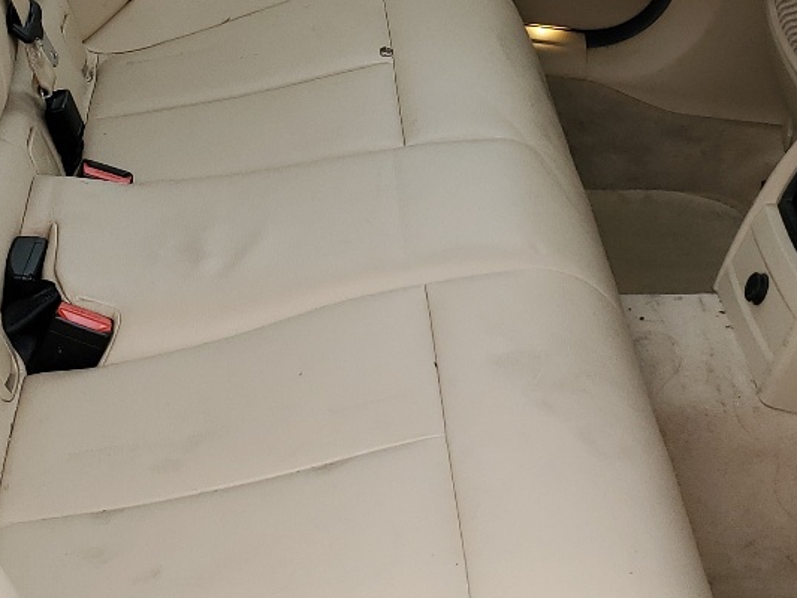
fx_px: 1796
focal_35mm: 78
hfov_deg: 25.0
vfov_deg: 18.6
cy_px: 84
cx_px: 440
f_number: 1.5
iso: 50
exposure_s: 1/526
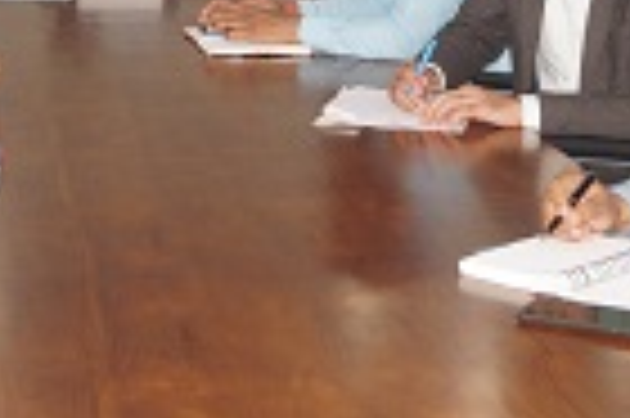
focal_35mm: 100
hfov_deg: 20.4
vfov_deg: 13.5
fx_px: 1748
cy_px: 9
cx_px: 324
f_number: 4
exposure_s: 1/160
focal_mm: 24
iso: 500
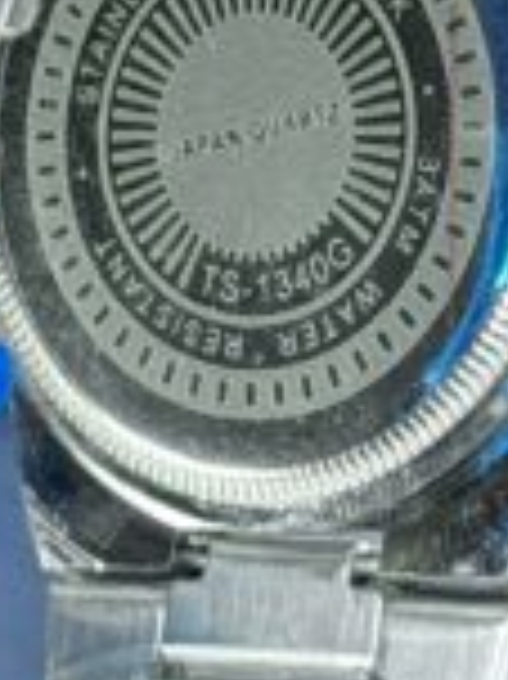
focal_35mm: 254
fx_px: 4977
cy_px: 23
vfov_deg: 7.8
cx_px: 135
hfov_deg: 5.8
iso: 64
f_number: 1.78
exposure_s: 1/100
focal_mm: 6.76
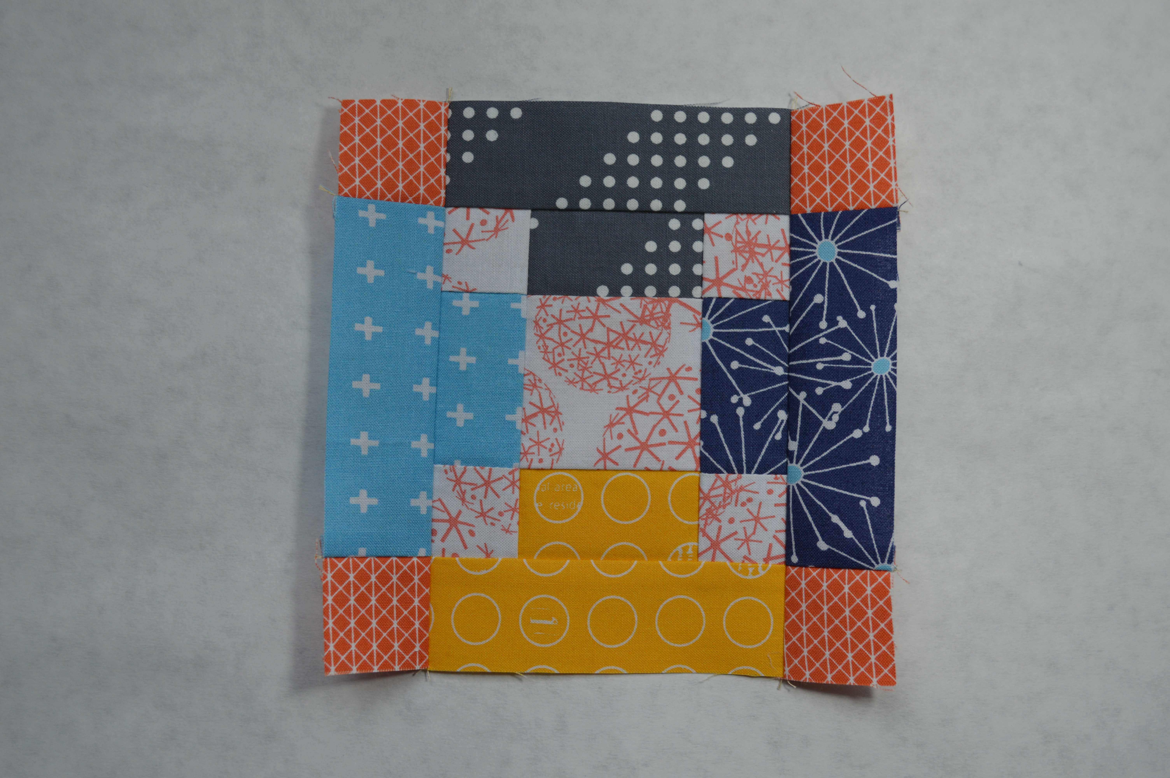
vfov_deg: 36.8
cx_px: 585
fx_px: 1169
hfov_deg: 53.2
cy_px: 389
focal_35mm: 36
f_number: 5.6
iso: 320
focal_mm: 24
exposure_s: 1/125
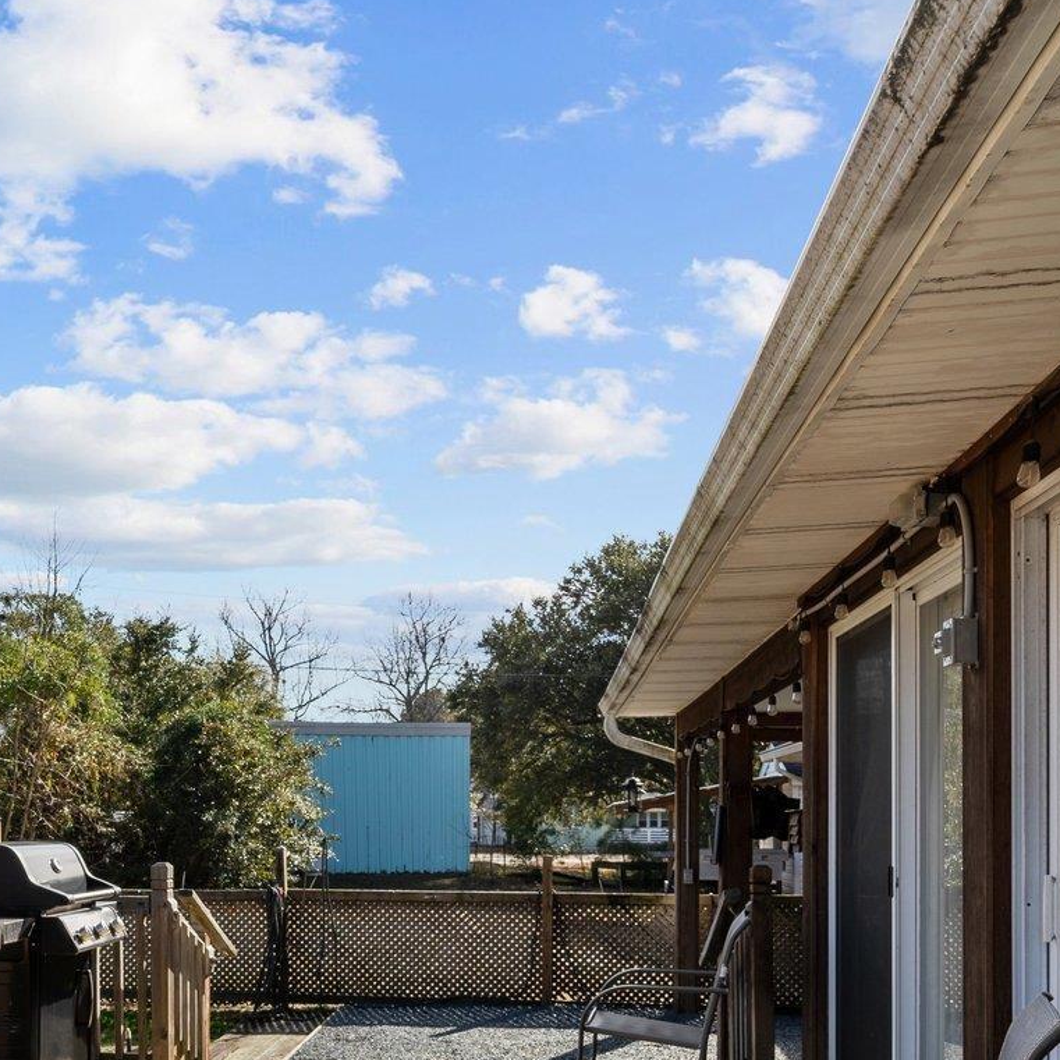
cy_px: 899
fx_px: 1109
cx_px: 364
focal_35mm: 32
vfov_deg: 47.3
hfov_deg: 50.3
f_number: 8
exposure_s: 1/200
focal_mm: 14
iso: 100
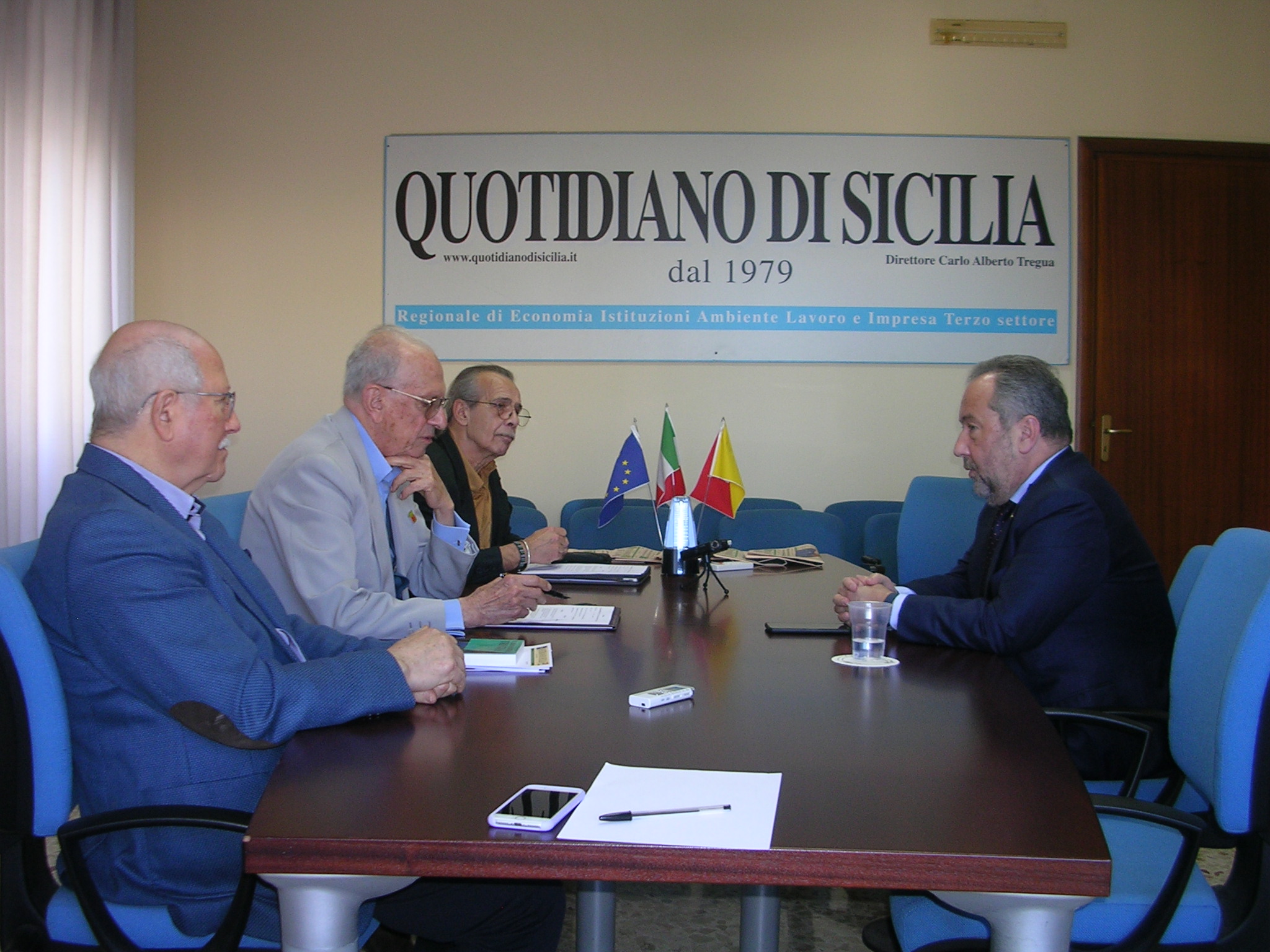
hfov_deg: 49.0
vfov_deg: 37.7
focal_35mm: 38
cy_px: 476
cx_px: 635
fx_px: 1394
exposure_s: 1/30
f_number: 2.8
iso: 50
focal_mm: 5.8
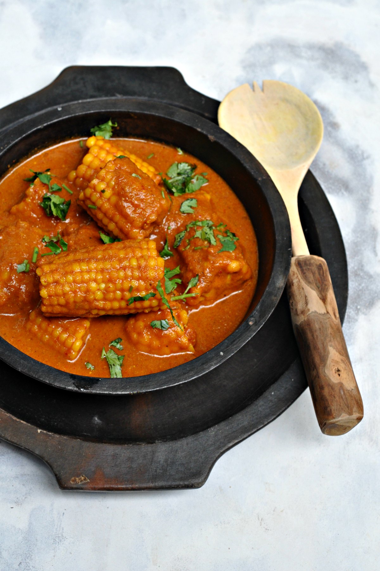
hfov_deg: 18.1
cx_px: 190
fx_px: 1191
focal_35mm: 75
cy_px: 286
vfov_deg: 27.0
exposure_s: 1/160
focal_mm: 50
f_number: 6.3
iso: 640
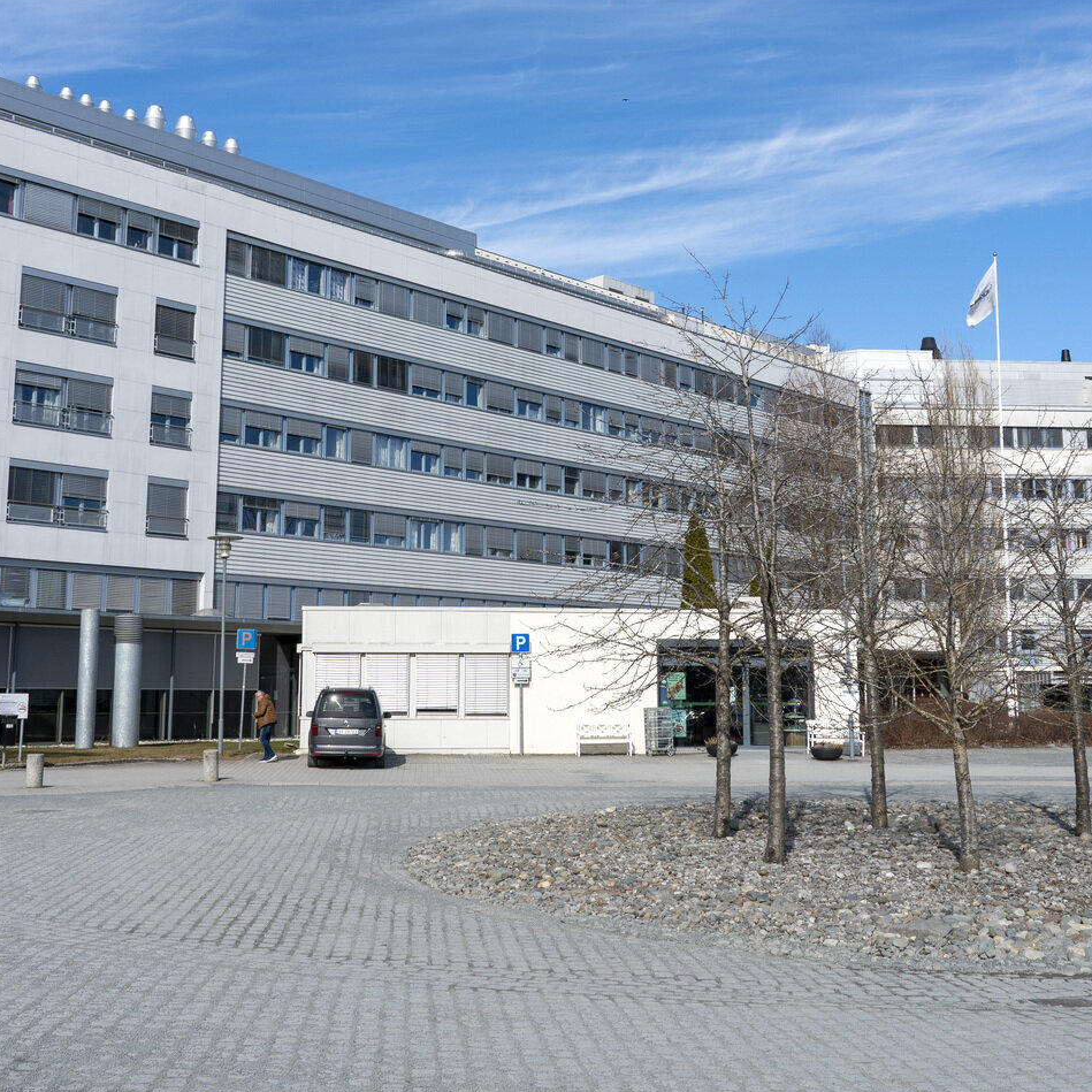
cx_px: 539
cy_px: 407
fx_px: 1535
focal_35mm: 43
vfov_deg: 38.9
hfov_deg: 39.2
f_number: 11
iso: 100
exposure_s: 1/250
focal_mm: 24
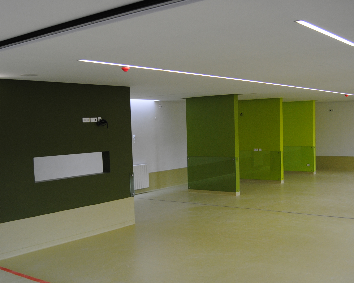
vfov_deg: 36.4
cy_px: 165
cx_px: 160
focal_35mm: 41
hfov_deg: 44.7
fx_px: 430
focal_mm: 18
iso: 200
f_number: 4
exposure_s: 1/60
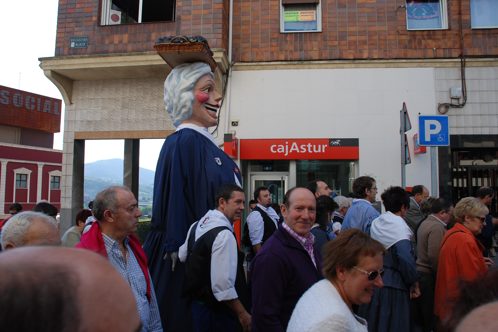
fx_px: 387
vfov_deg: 46.4
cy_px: 167
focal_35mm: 28
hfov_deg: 65.5
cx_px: 248
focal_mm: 18
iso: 100
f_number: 6.3
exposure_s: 1/160
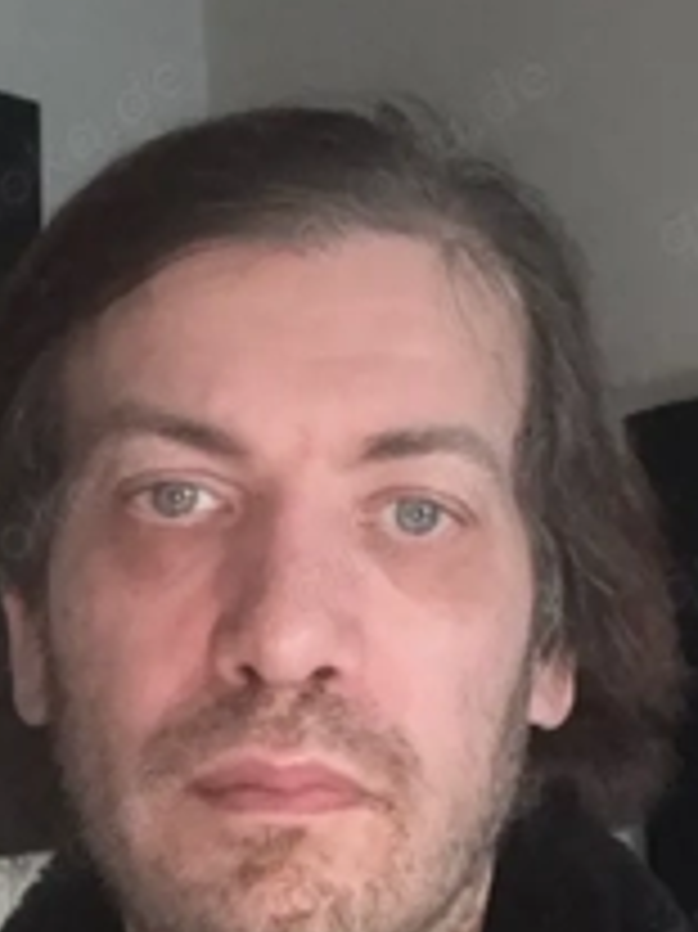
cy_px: 549
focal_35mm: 58
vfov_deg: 33.2
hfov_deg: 25.1
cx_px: 473
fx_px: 1561
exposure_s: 1/25
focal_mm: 2.69
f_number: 1.9
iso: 200
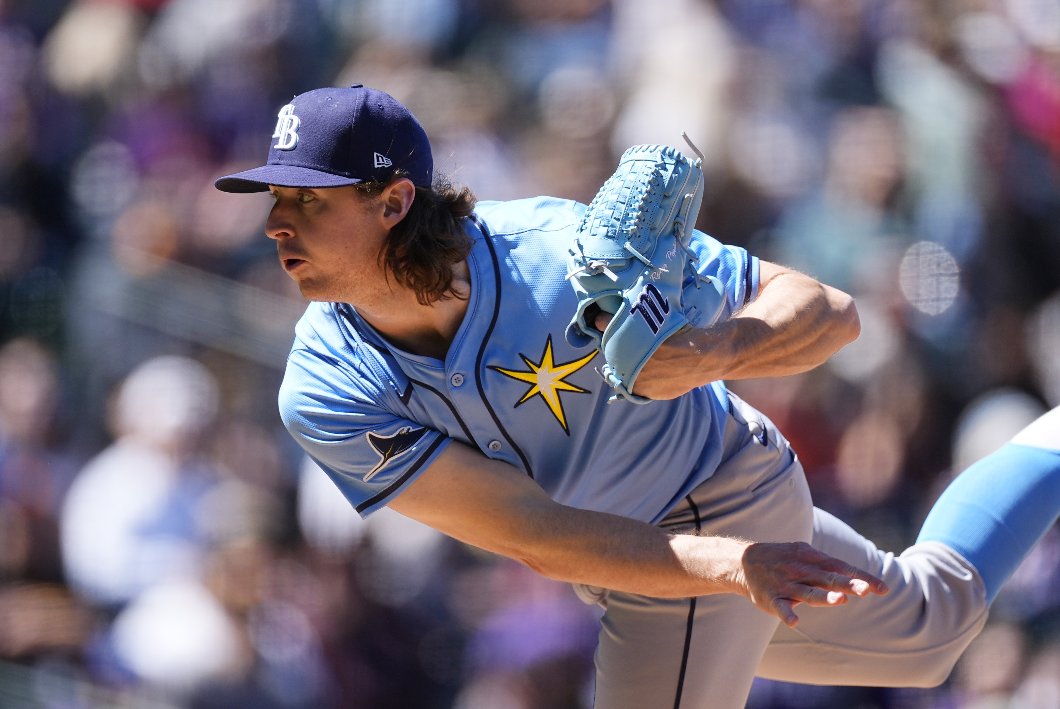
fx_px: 26523
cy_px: 354
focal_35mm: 900
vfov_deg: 1.5
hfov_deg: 2.3
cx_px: 530
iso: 320
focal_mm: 600
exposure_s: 1/1600
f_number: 4
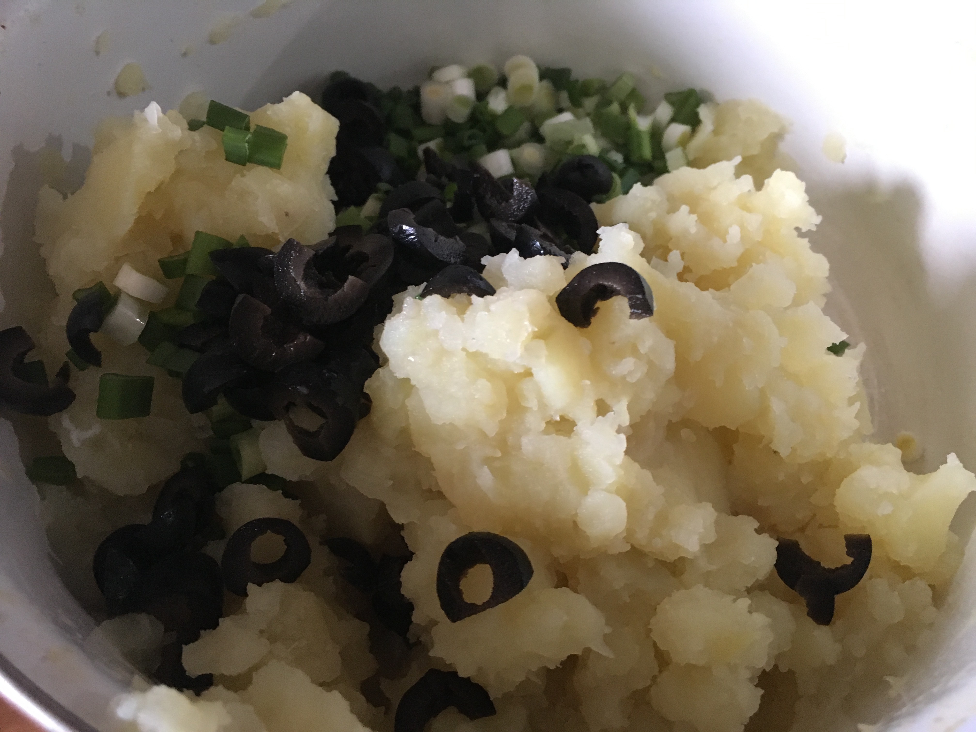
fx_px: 818
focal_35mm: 29
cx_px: 488
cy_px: 366
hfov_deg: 61.7
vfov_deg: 48.2
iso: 200
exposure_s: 1/17
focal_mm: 4.15
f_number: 2.2
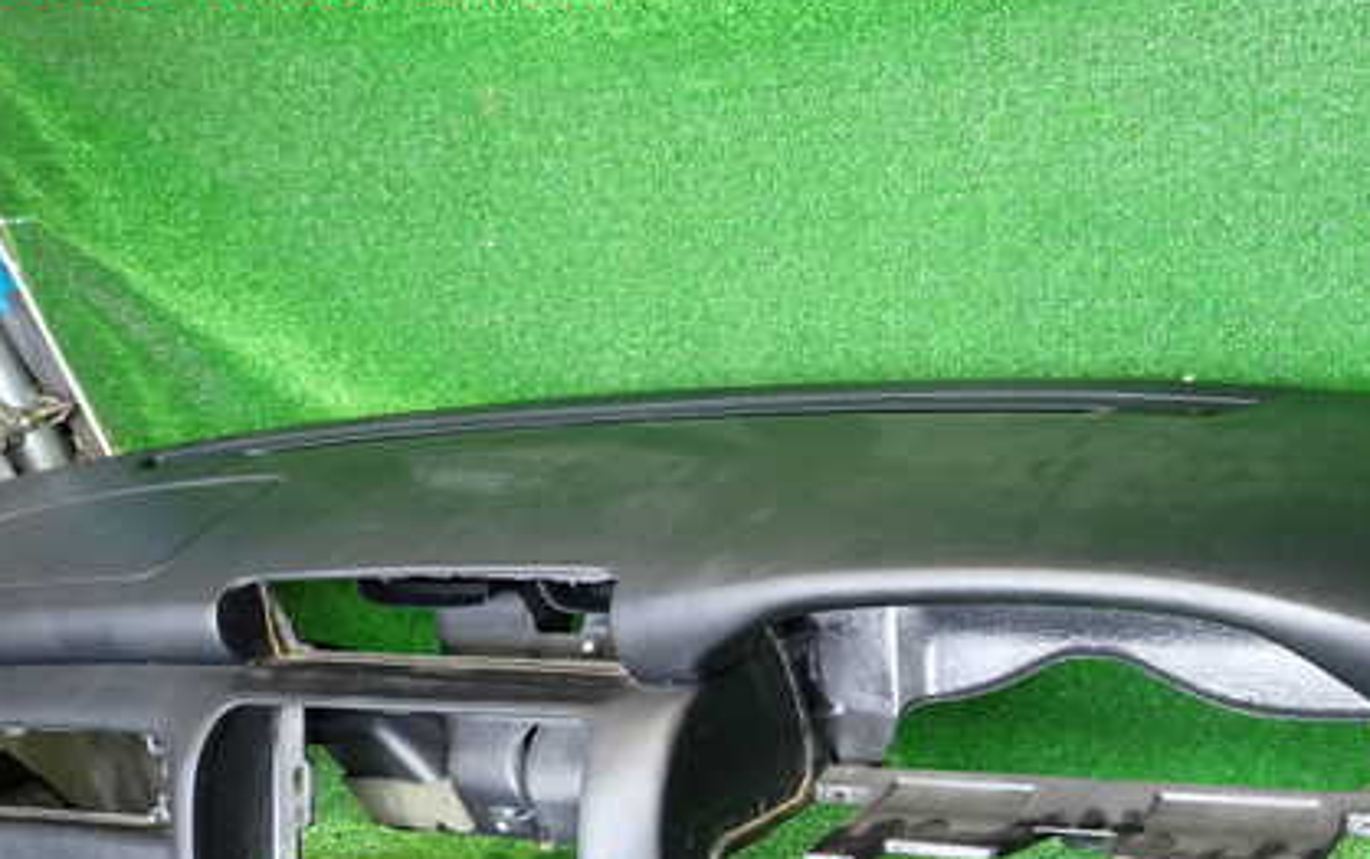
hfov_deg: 50.0
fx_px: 1420
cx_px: 973
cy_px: 669
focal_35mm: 38
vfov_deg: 32.8
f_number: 2
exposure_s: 1/30
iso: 400
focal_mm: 4.5
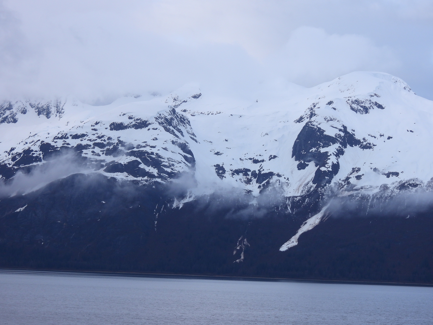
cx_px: 216
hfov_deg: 14.6
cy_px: 162
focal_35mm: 135
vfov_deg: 11.0
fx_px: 1689
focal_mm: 24.1
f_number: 4
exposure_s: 1/640
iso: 100
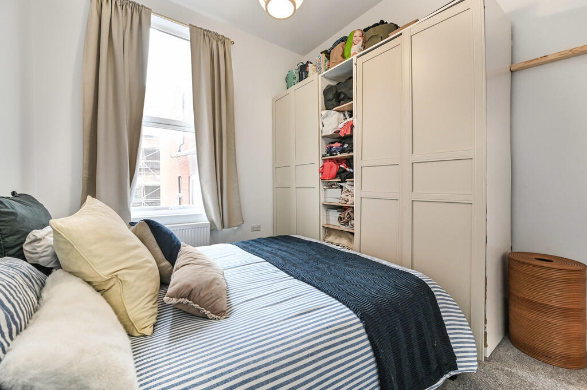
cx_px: 294
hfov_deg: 104.3
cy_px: 195
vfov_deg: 81.1
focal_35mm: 14
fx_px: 228
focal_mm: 14
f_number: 9
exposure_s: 1/5
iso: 400
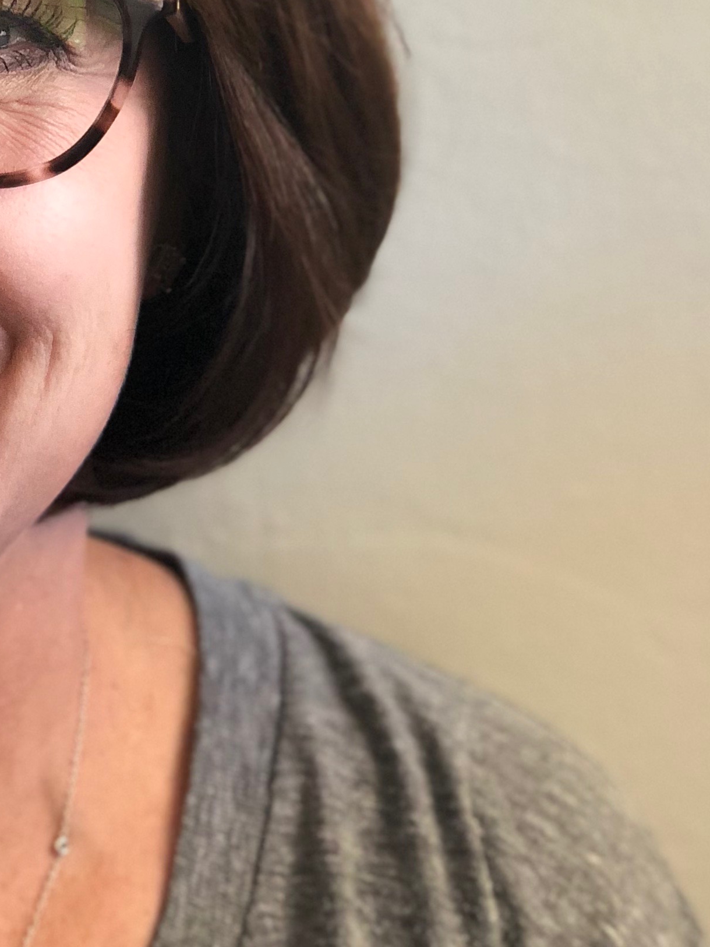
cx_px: -124
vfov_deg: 15.3
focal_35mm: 129
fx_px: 3527
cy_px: 350
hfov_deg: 11.3
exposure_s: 1/30
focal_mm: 6
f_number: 2.4
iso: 125
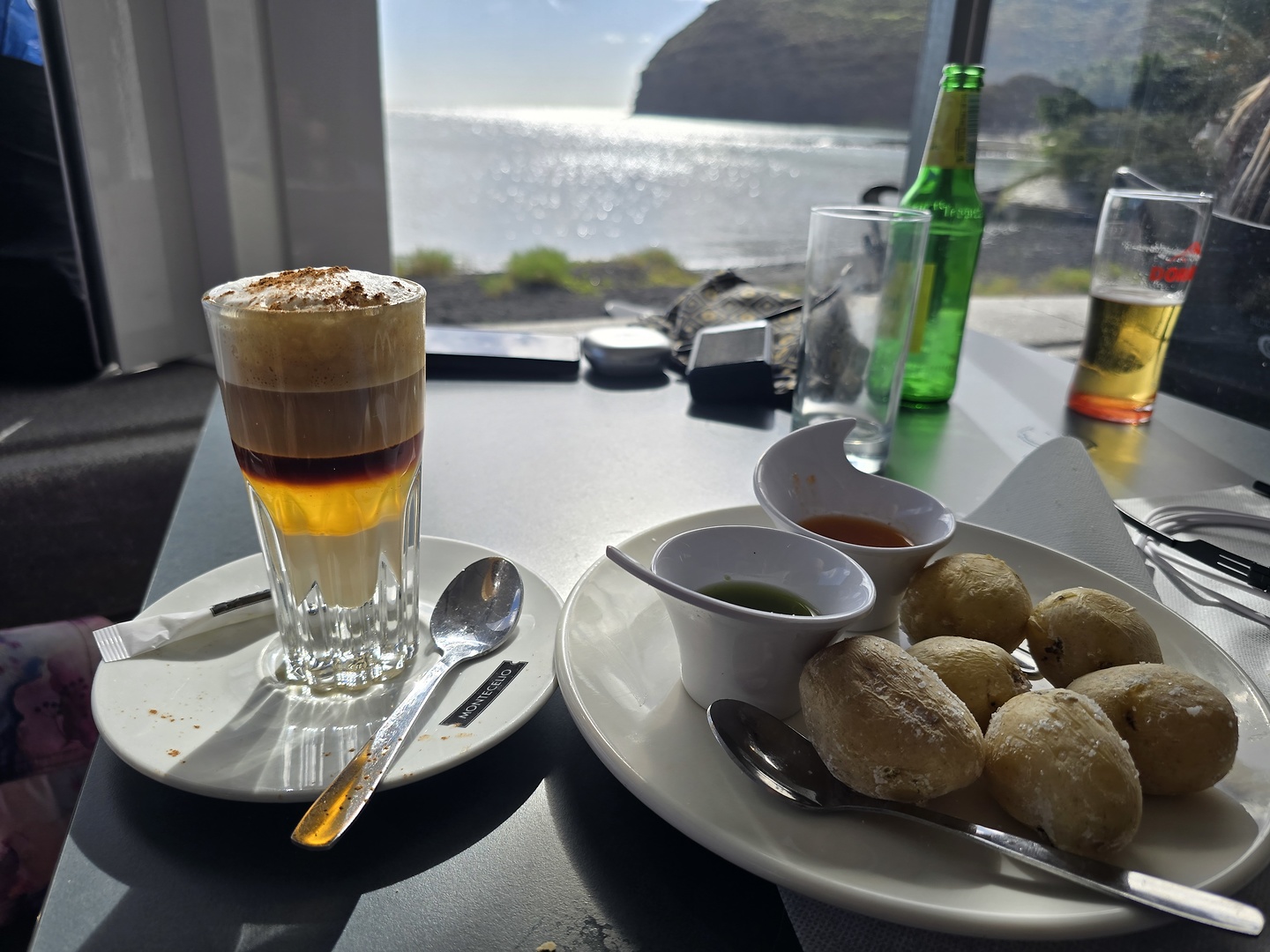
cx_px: 635
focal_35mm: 23
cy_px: 476
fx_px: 844
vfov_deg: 58.9
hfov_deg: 73.9
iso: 12
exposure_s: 1/864
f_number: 1.7
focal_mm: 6.3
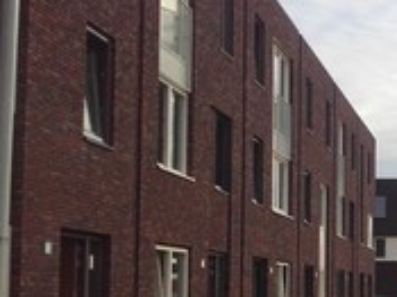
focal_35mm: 71
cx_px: 433
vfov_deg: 20.4
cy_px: 249
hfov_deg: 25.5
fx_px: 814
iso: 50
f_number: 2.2
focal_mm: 3.31
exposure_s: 1/1057
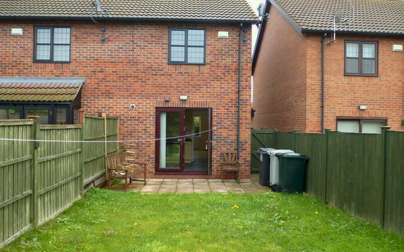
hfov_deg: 70.4
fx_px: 286
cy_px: 125
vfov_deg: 47.6
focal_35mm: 26
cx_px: 201
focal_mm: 4.3
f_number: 3.3
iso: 100
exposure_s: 1/80
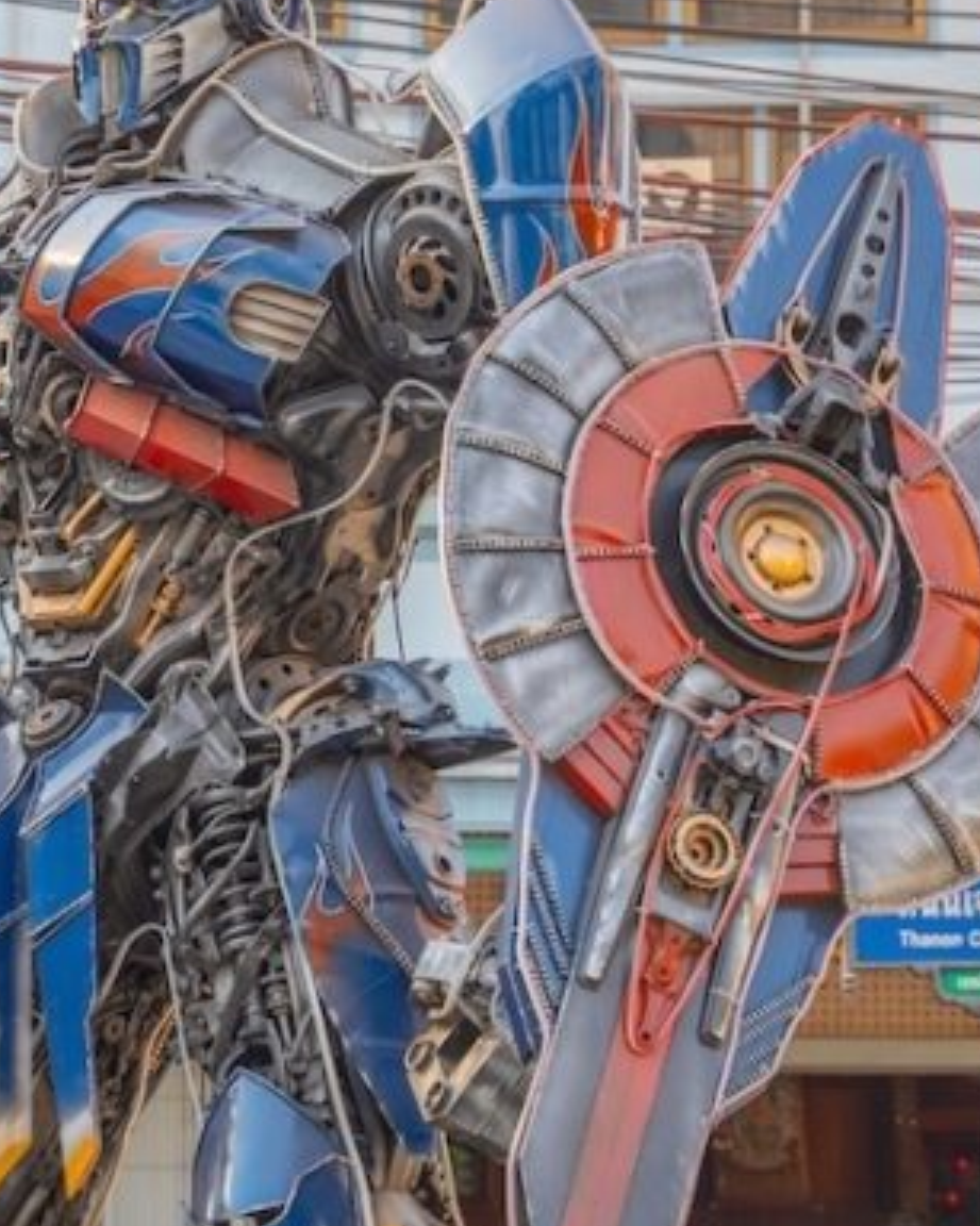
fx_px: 6891
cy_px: 699
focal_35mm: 190
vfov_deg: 10.2
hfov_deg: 8.1
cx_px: 166
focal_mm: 70
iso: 160
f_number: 2.8
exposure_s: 1/400
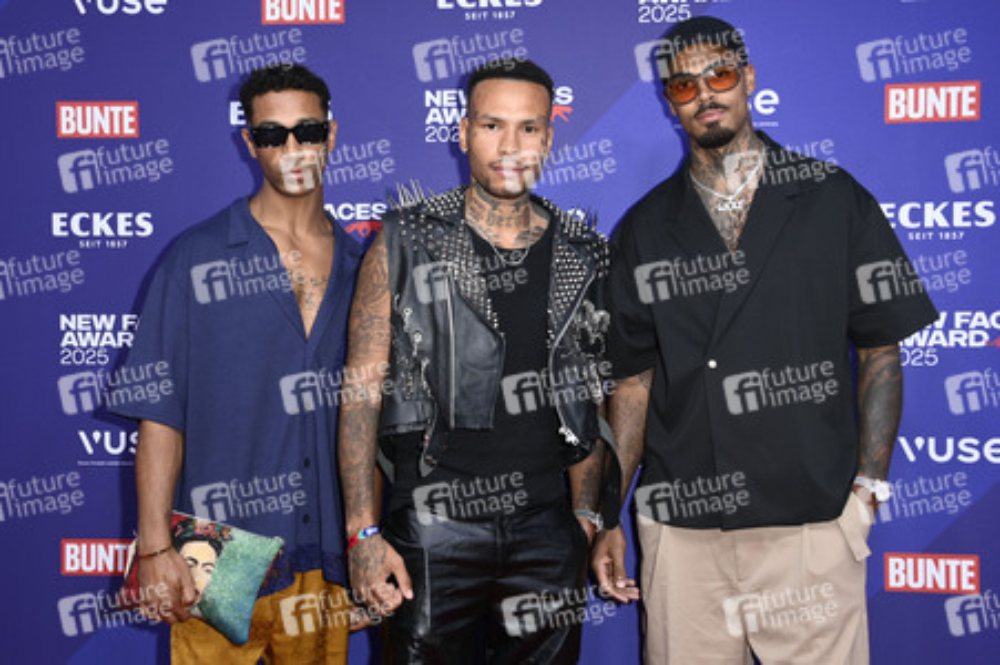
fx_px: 1221
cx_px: 500
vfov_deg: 30.5
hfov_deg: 44.5
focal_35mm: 44
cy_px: 332
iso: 800
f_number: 5.6
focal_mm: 44
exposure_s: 1/250
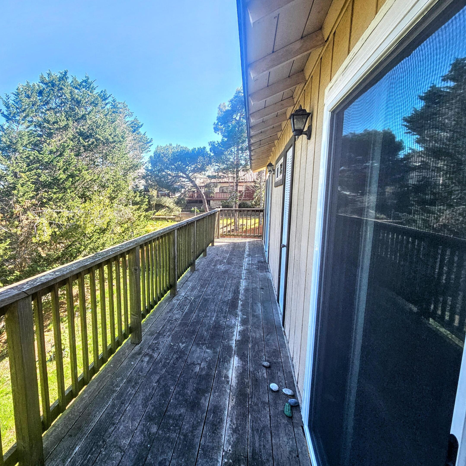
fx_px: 244
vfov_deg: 87.4
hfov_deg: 85.1
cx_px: 165
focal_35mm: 16
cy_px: 235
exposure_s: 1/430
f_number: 2.2
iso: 50
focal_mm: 2.2
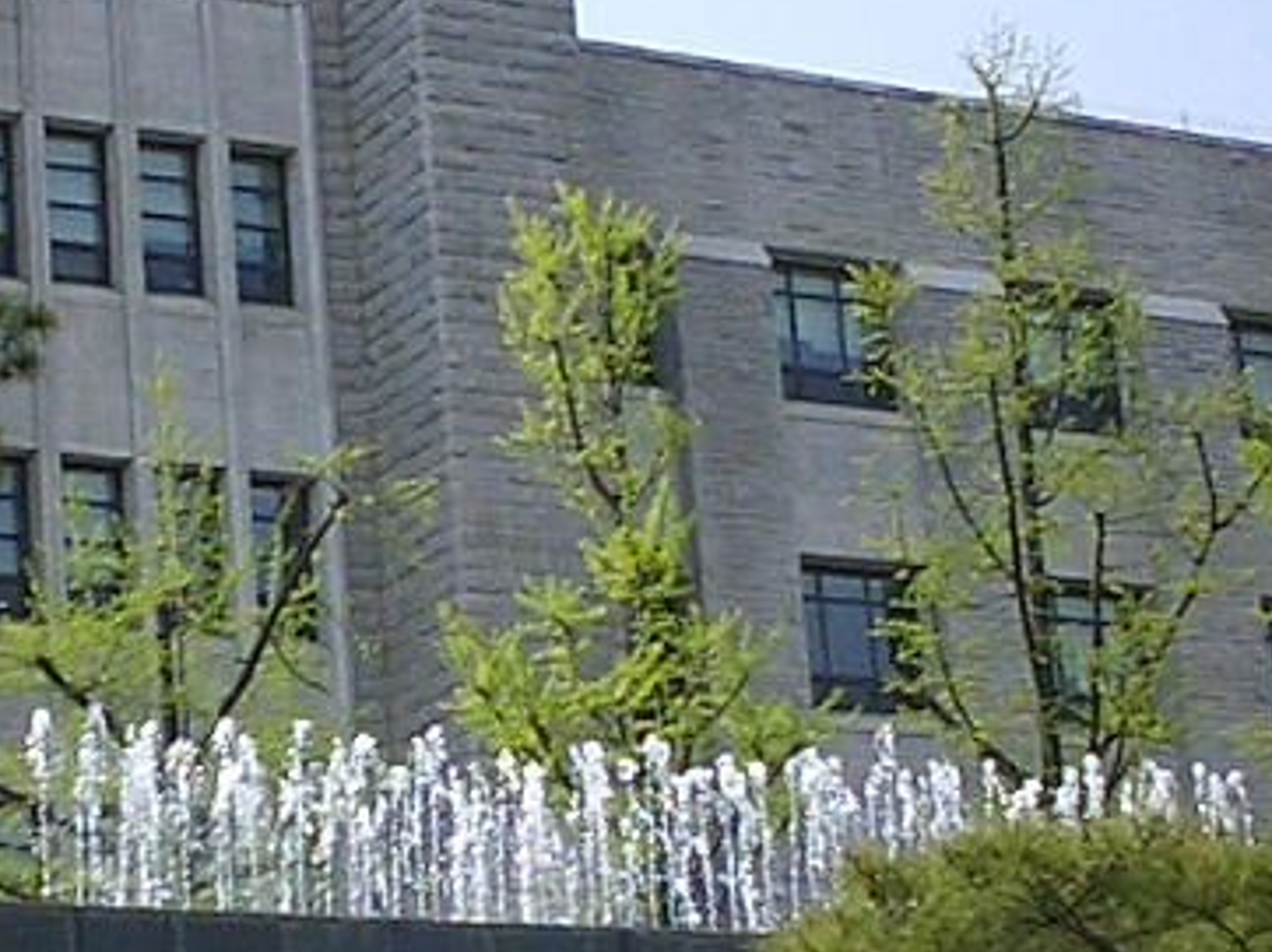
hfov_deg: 15.0
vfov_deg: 11.3
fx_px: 4811
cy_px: 762
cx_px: 467
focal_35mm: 131
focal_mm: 5.6
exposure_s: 1/1000
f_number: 3.5
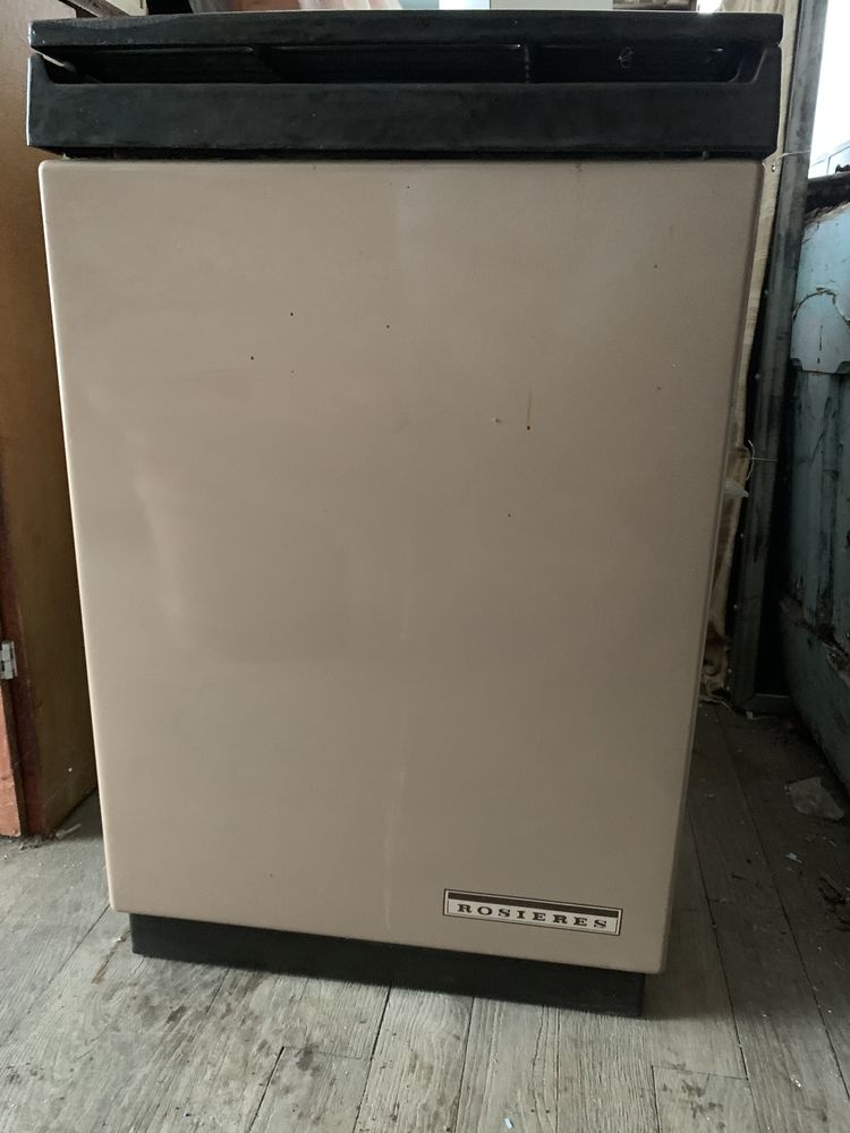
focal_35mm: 26
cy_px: 566
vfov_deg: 67.3
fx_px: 851
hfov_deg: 53.1
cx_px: 425
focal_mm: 4.25
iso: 800
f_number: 1.8
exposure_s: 1/26
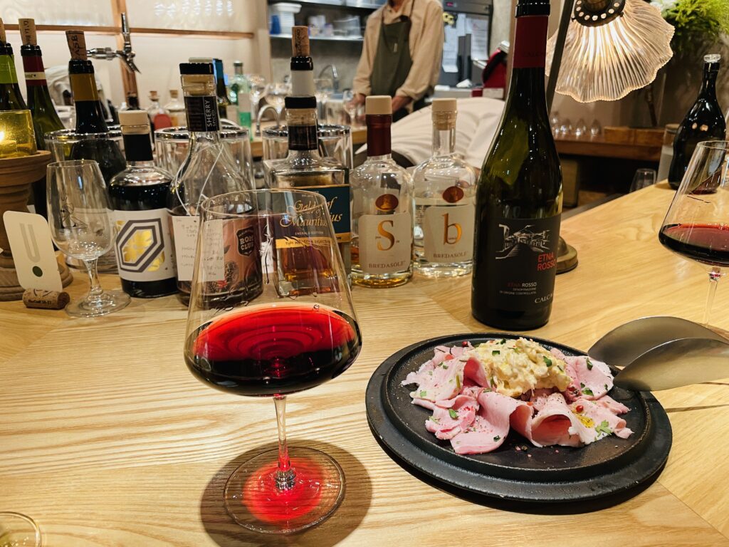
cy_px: 274
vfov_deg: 53.1
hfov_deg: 67.3
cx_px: 364
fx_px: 548
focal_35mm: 26
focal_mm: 4.2
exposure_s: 1/60
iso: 160
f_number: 1.6
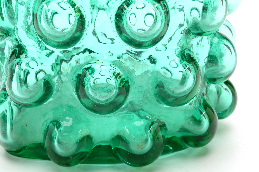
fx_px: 592
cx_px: 130
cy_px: 86
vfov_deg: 16.5
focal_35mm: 82
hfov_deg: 24.7
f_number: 20
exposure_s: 1/160
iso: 100
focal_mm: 55
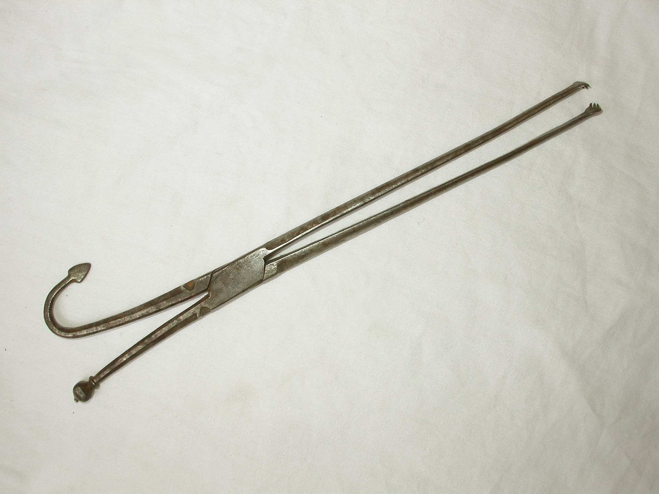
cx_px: 330
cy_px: 247
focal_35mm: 38
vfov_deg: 37.7
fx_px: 723
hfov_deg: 49.0
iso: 100
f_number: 4.7
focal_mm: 7.85
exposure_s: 1/144
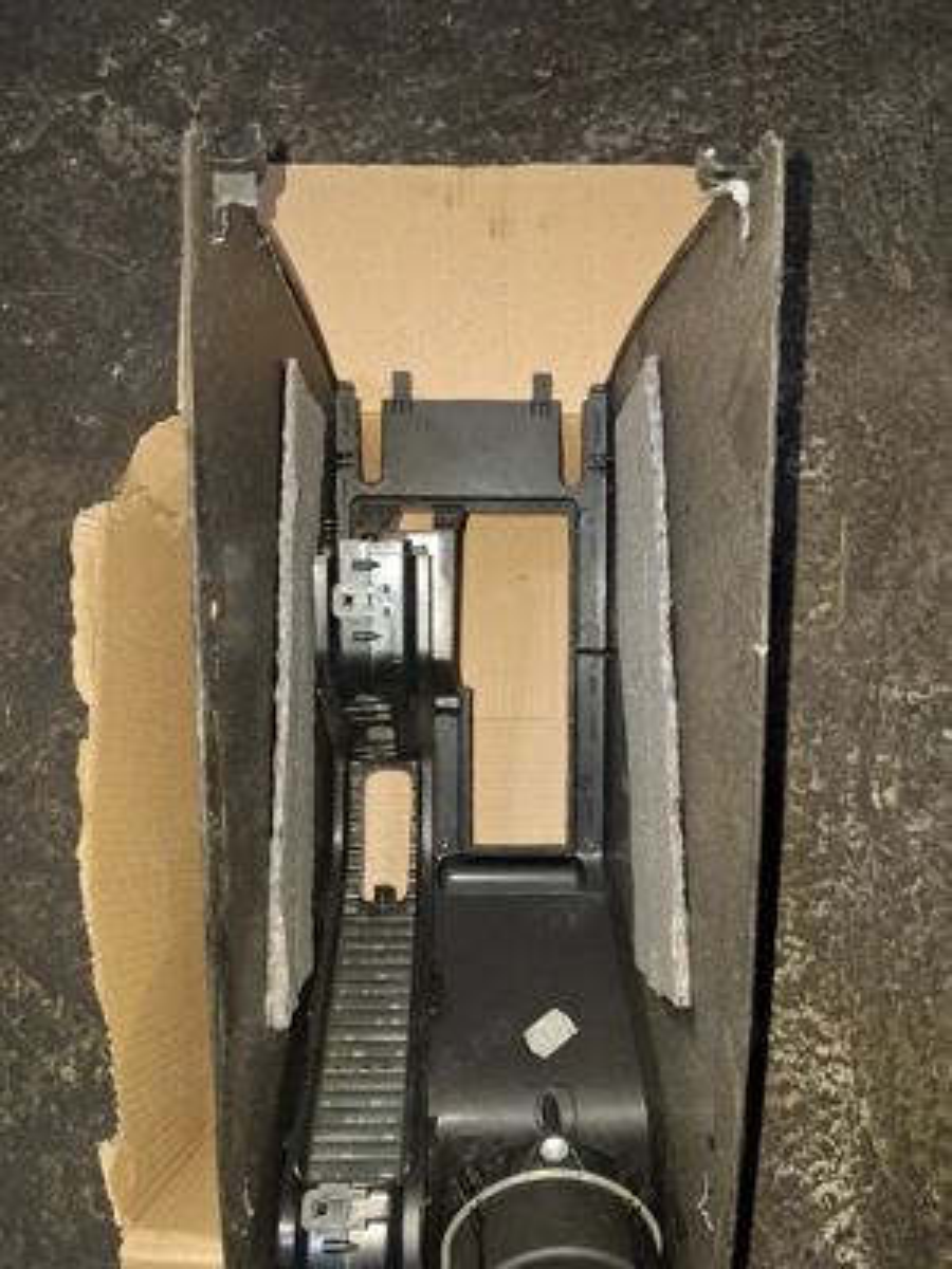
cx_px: 476
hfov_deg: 58.9
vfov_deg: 73.9
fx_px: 843
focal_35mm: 23
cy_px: 634
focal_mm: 5.54
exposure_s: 1/50
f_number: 1.8
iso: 160
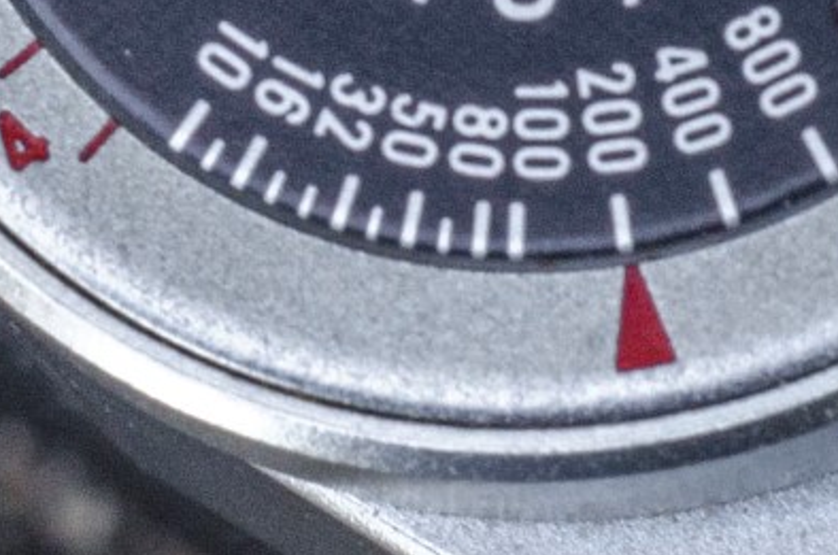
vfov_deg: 3.4
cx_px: 581
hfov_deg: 5.2
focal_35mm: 400
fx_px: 9288
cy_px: -582
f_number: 3.5
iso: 800
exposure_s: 1/40
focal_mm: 35
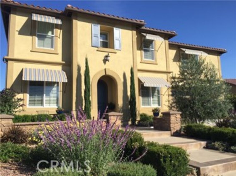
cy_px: 88
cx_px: 118
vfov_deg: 48.2
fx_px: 198
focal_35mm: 29
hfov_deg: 61.7
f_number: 2.2
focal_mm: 4.15
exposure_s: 1/1464
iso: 32
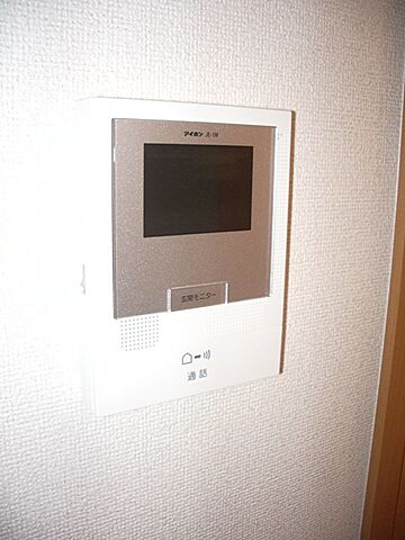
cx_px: 202
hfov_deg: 40.7
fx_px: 546
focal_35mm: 35
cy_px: 270
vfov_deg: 52.6
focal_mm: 5.8
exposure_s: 1/40
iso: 160
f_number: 2.6
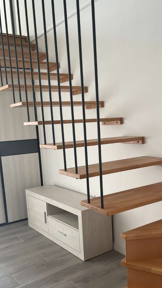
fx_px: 275
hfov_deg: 32.8
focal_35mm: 36
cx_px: 83
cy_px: 170
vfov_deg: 55.0
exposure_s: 1/109
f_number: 1.6
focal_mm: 5.1
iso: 125
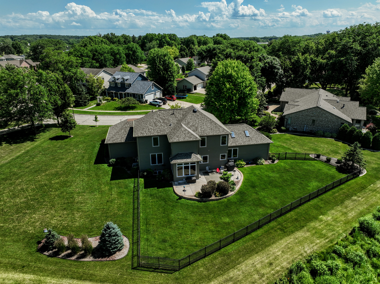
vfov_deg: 56.8
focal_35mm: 24
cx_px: 190
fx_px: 263
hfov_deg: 71.6
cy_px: 142
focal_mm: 12.29
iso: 150
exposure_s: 1/2000
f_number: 2.8
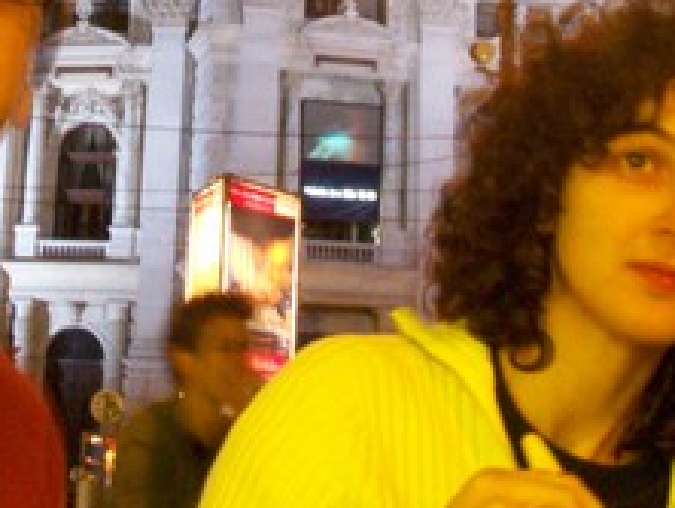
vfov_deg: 18.7
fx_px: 1503
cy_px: 21
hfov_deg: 25.0
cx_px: 167
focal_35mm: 77
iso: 400
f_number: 7.1
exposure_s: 1
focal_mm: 6.3
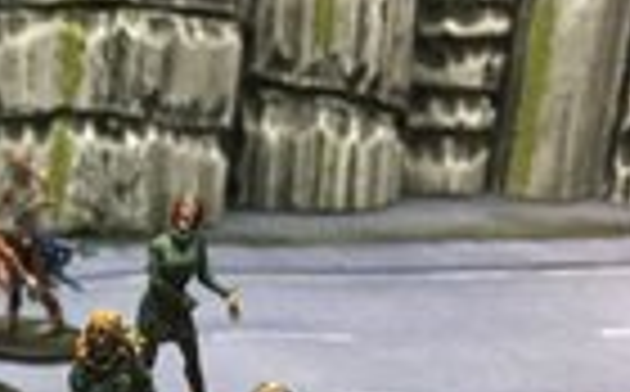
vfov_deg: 14.3
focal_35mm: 88
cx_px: -225
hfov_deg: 21.1
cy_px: 482
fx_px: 1508
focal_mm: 4.15
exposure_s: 1/33
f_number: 2.2
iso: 200
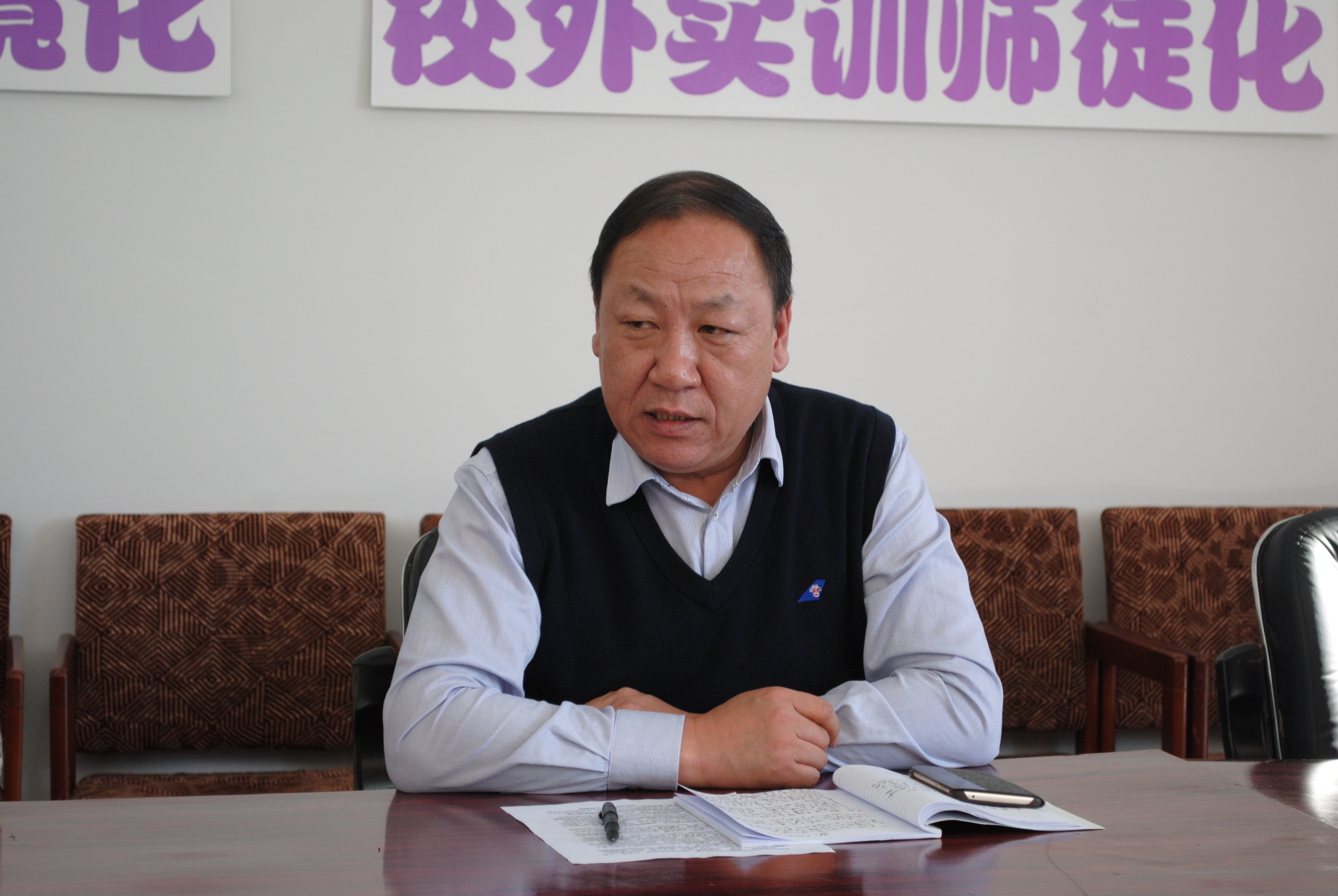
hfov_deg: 24.6
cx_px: 669
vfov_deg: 16.6
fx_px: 3070
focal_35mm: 82
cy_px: 448
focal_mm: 55
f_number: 5.6
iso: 400
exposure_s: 1/80
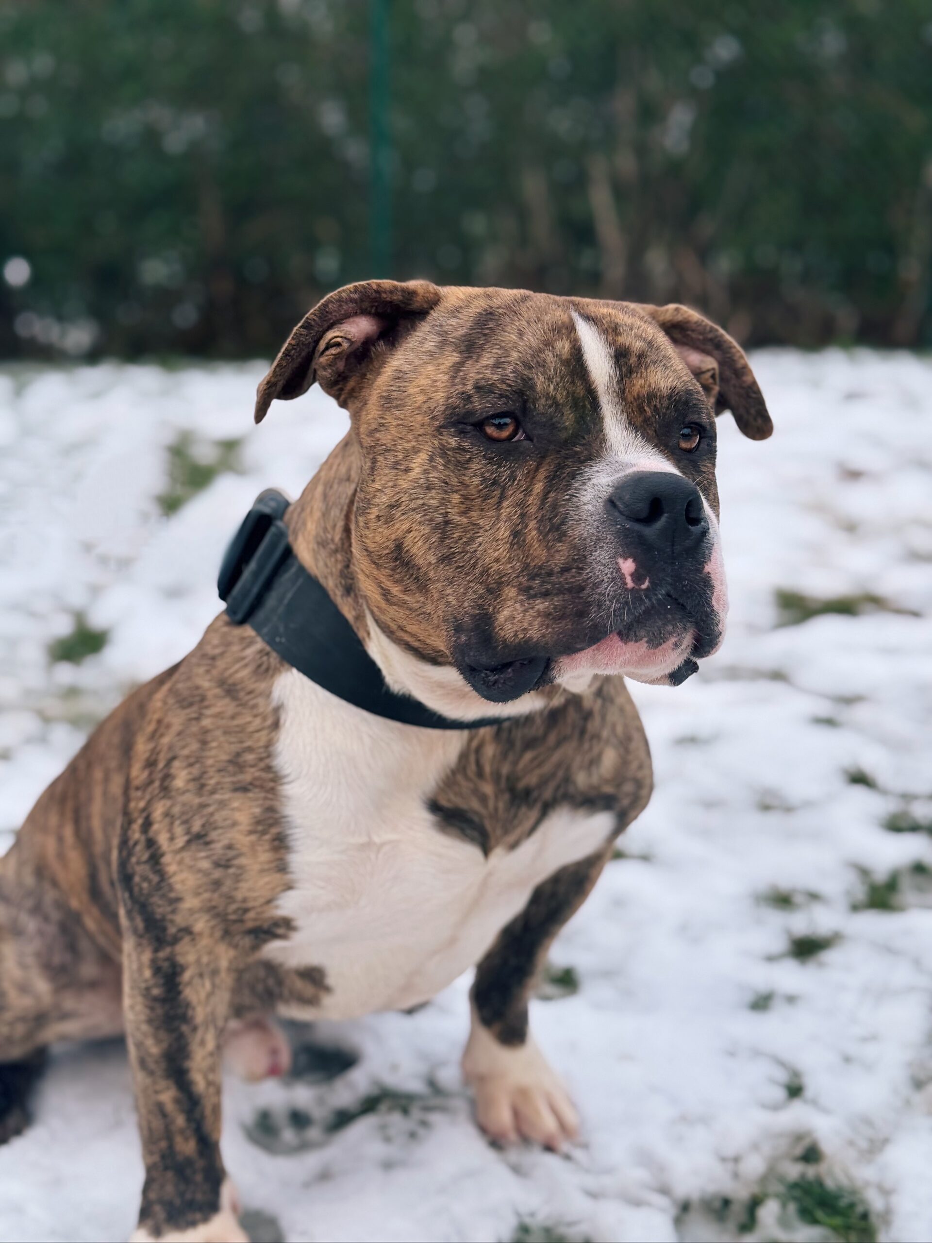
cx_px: 466
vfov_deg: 39.7
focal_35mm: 48
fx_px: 1723
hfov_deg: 30.3
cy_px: 622
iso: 64
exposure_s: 1/774
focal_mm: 6.76
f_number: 1.78
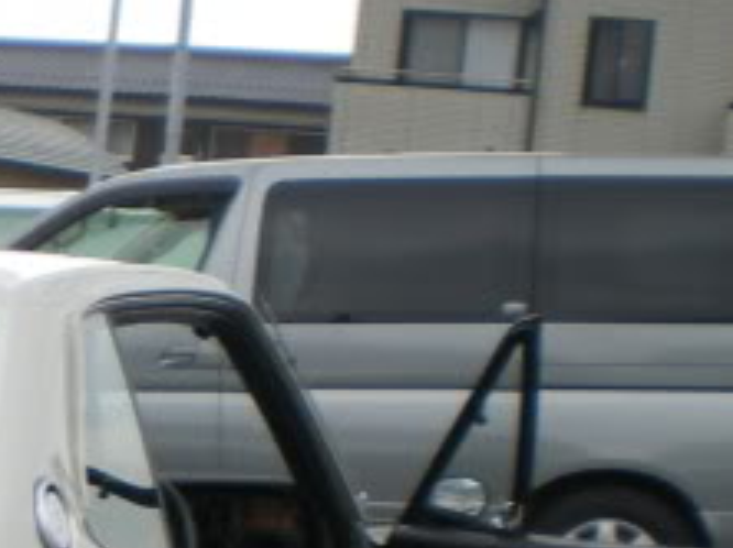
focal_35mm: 130
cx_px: -390
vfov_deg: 11.1
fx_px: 2750
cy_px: 720
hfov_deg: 14.1
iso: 50
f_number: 4.6
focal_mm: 6.3
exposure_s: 1/200
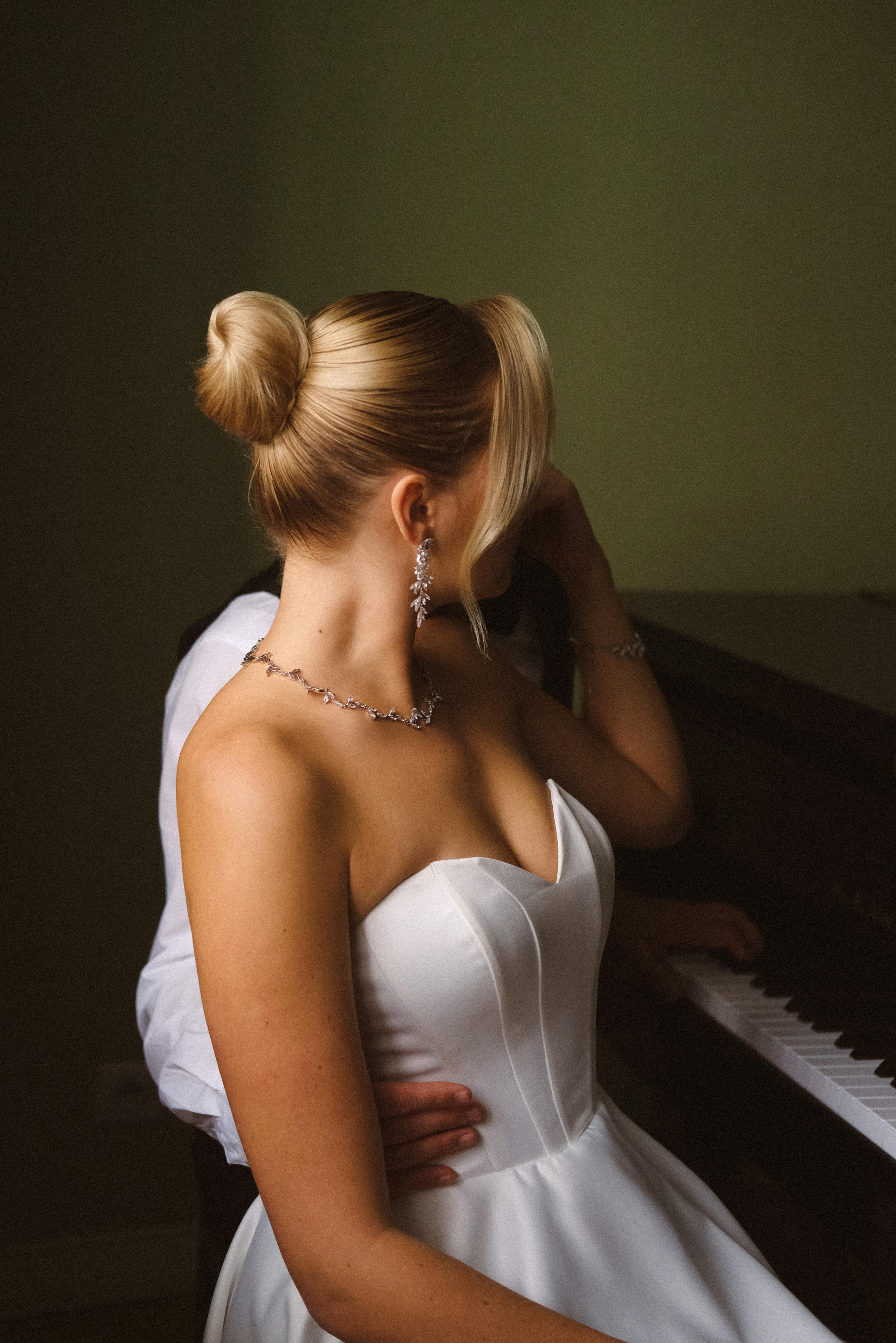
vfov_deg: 37.5
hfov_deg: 25.5
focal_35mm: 53
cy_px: 672
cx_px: 448
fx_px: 1979
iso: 2500
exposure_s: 1/250
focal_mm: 35
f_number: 2
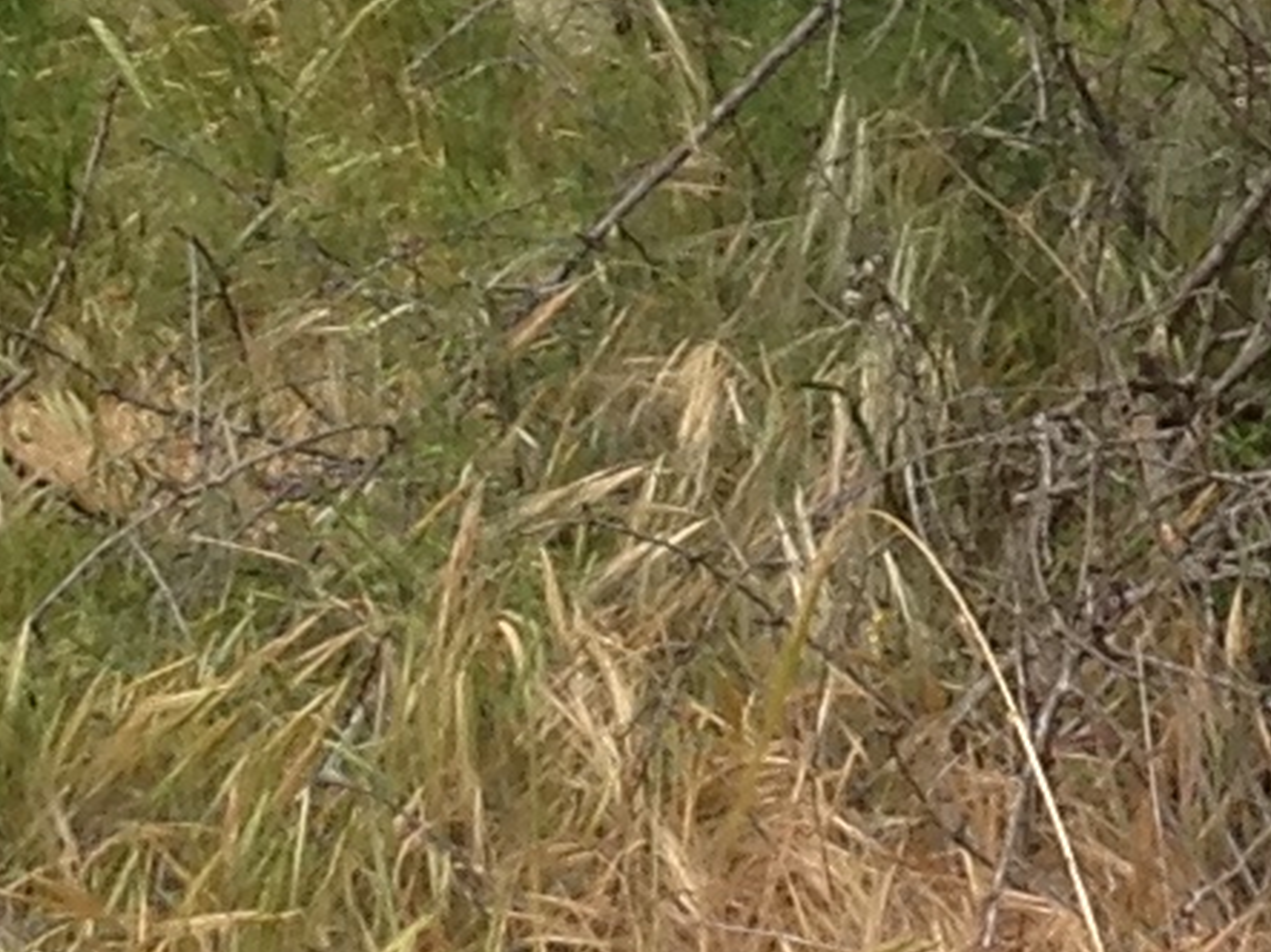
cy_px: -703
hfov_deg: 8.0
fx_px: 8920
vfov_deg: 6.0
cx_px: 1724
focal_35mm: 243
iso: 50
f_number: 2.4
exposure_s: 1/1106
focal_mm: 4.12
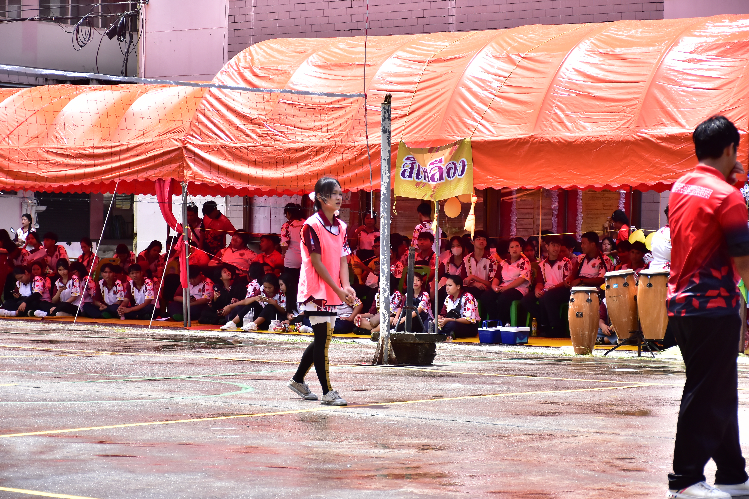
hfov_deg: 19.5
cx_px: 374
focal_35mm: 105
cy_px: 250
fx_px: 2184
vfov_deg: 13.0
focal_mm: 70
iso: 400
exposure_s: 1/1250
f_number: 5
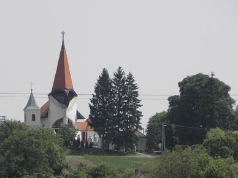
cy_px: 128
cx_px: 94
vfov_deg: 3.1
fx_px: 3286
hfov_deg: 4.1
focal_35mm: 478
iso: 64
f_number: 4.5
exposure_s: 1/640
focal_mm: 51.76
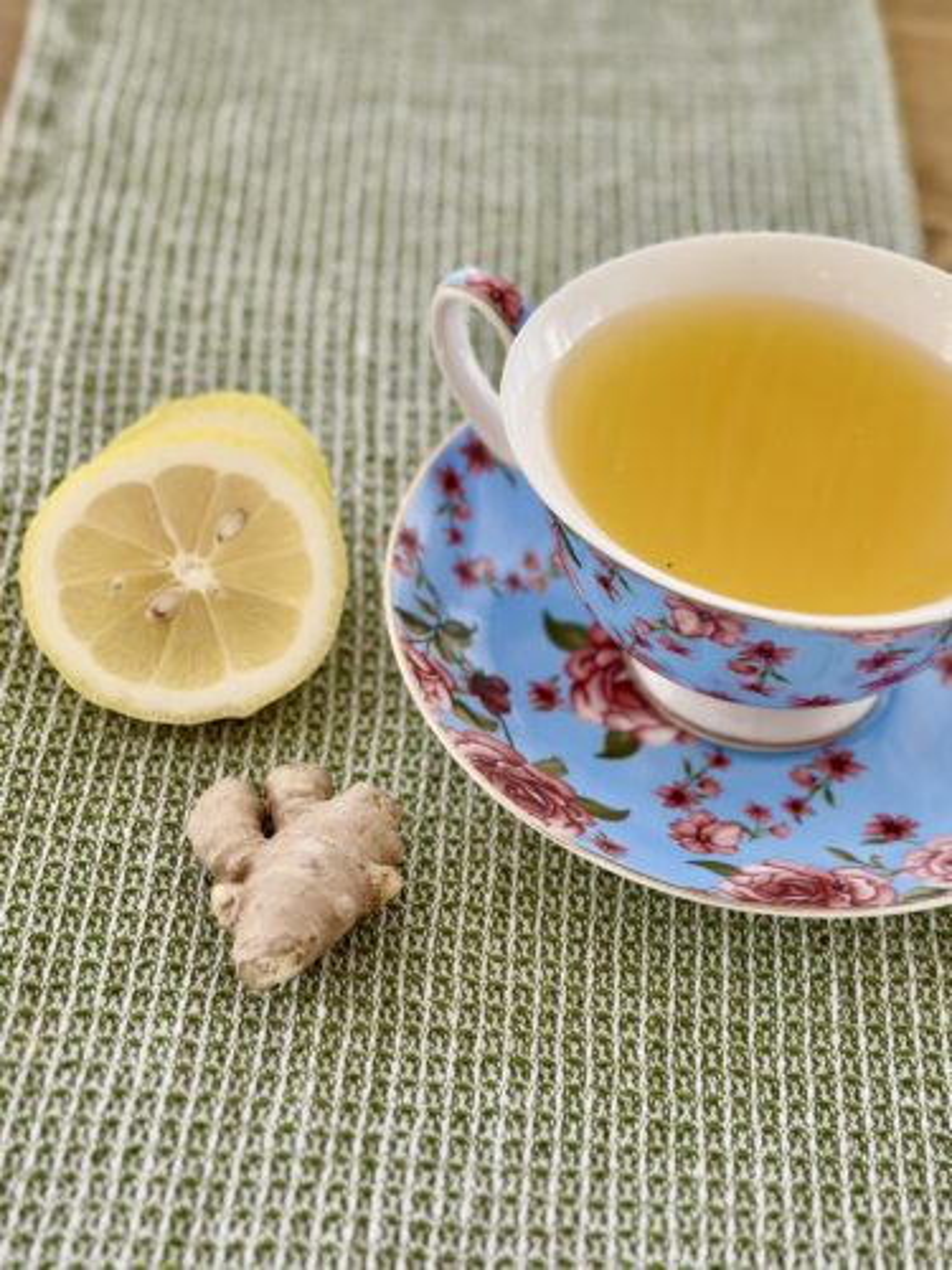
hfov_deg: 30.3
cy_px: 635
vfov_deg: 39.7
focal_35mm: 48
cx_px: 476
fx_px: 1760
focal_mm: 6.86
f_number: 1.78
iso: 80
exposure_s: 1/234
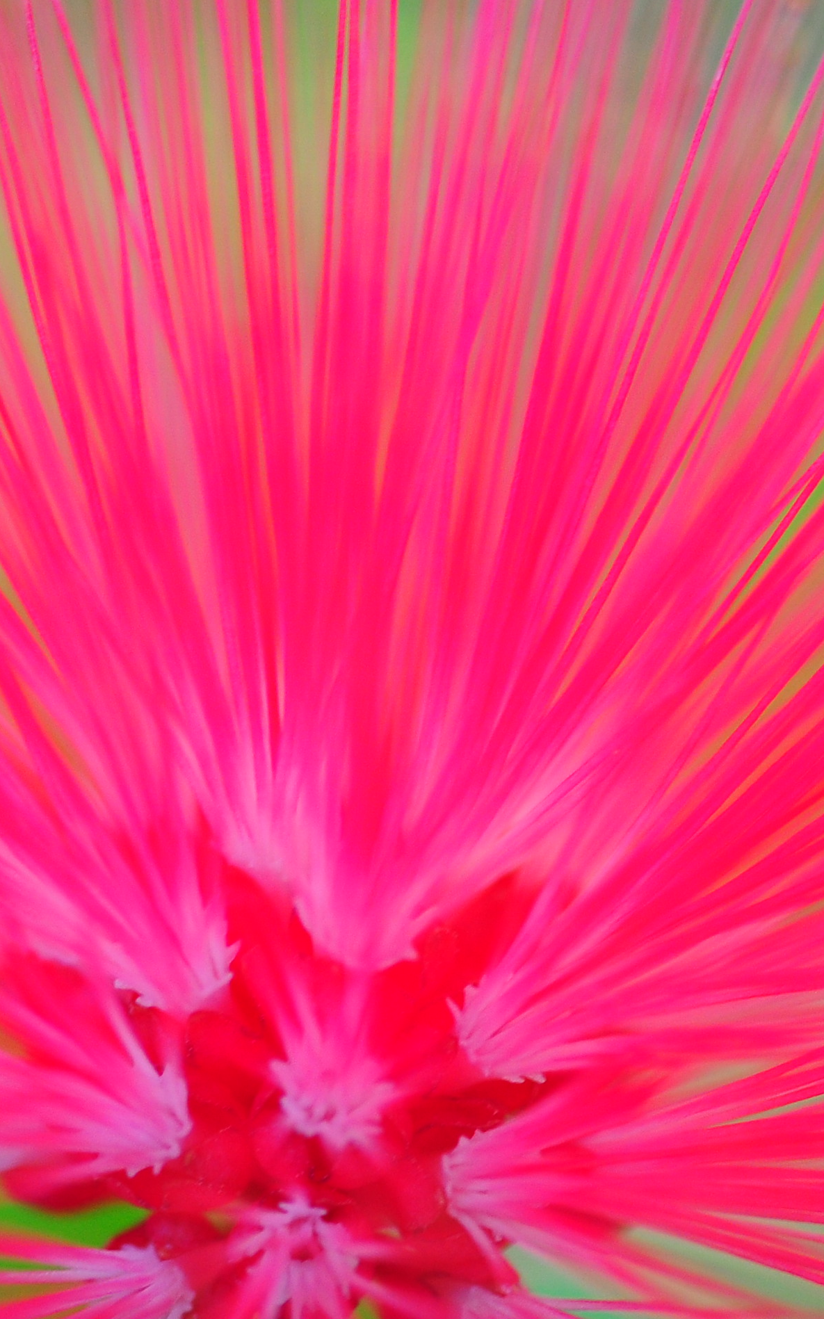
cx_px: 453
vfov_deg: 8.7
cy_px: 646
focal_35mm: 240
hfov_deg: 5.5
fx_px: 8627
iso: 1000
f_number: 4.5
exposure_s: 1/250
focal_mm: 105
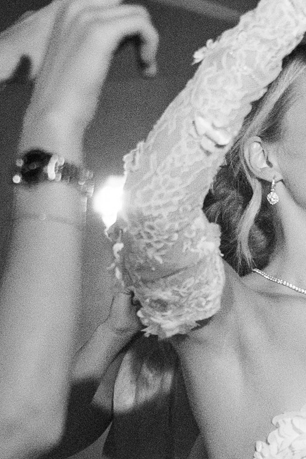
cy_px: 597
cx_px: 347
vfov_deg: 13.6
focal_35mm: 145
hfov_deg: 9.4
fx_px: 1849
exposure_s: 1/1250
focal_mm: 31
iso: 2000
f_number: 2.8
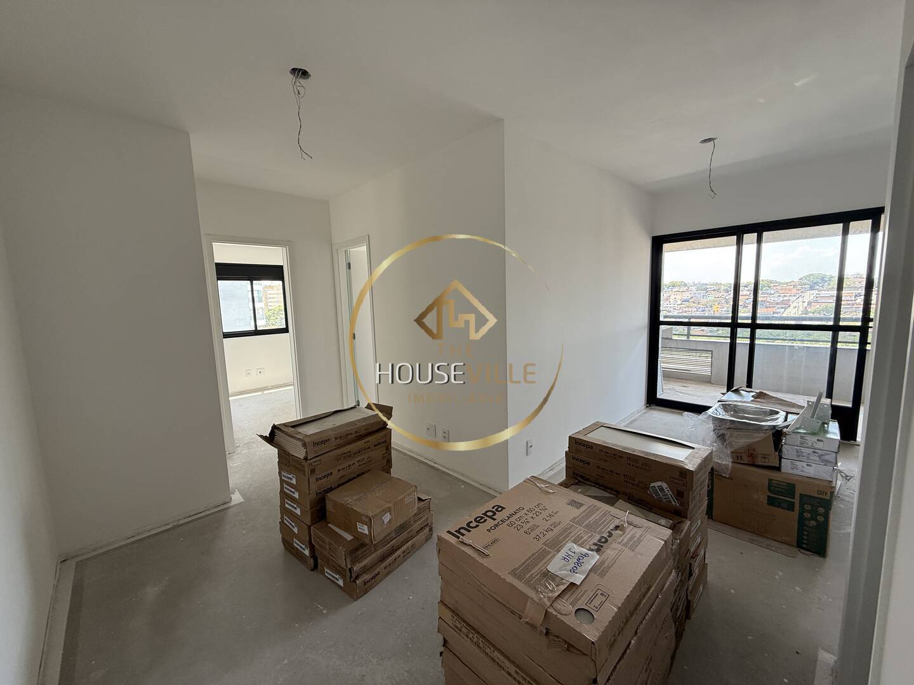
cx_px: 457
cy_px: 342
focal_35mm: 14
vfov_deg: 85.7
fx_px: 370
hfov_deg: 102.1
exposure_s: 1/99
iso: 80
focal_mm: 2.22
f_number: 2.2
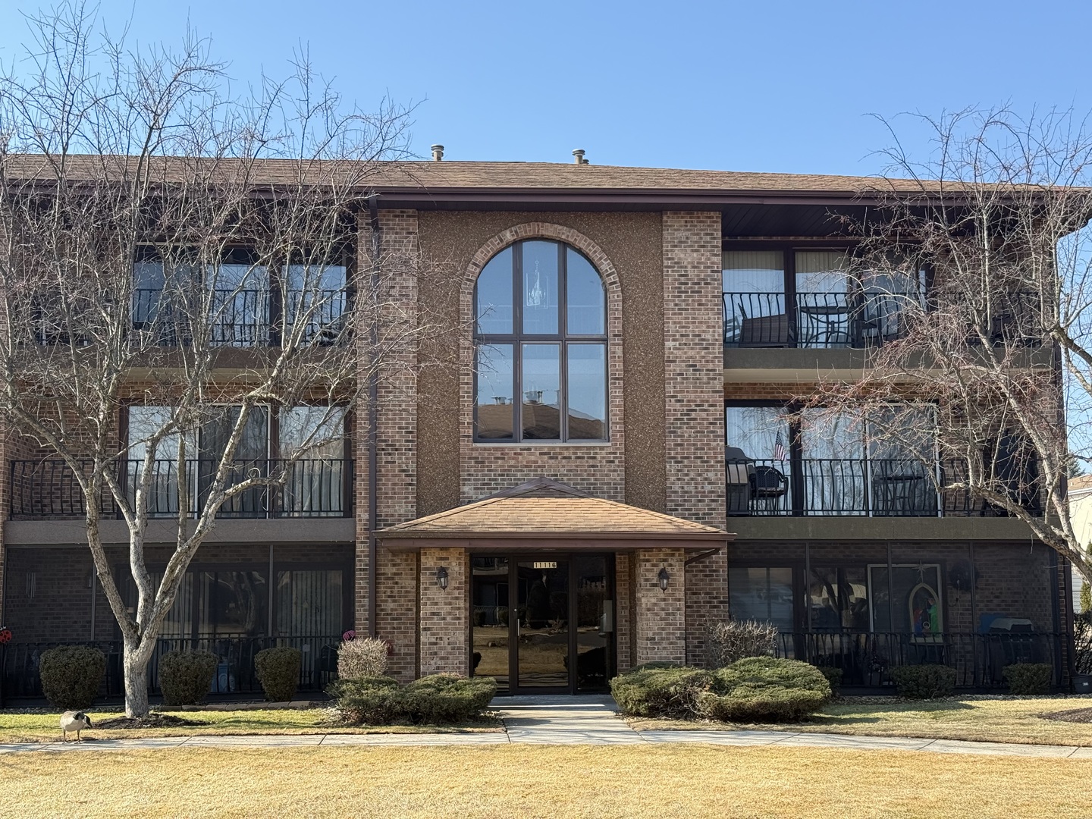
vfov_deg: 30.3
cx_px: 546
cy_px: 410
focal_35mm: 48
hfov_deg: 39.7
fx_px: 1514
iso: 100
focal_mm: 6.76
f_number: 1.78
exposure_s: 1/1980
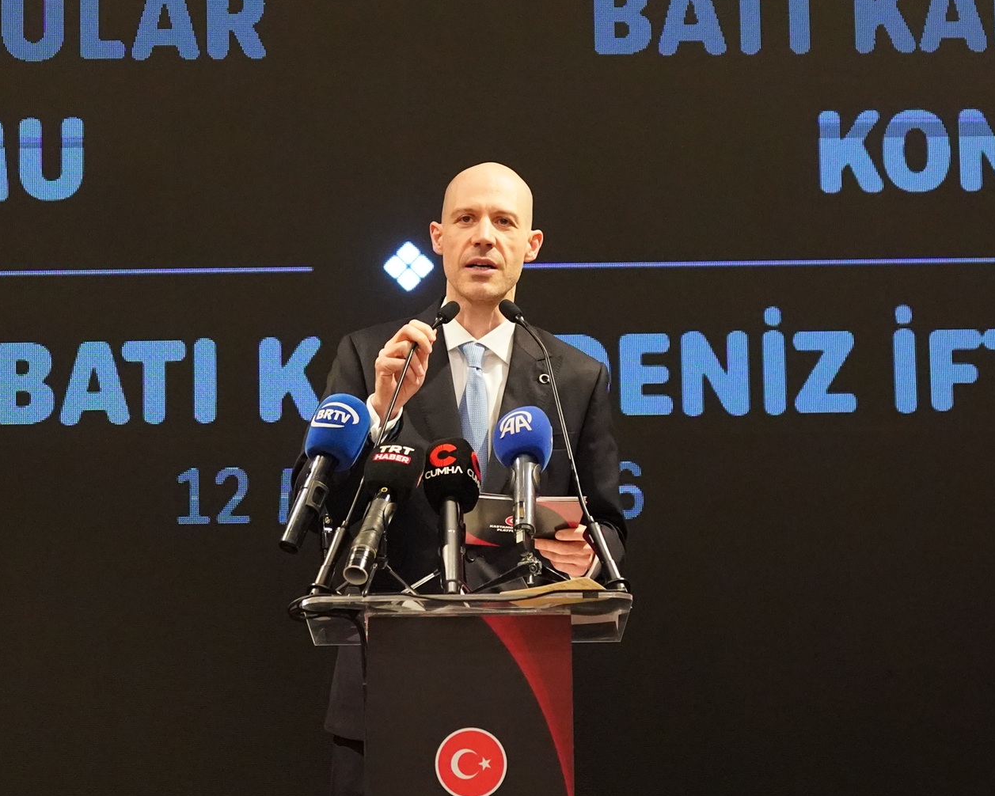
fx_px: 3040
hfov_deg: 18.6
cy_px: 241
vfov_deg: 14.9
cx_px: 476
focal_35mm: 103
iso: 8000
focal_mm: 46.1
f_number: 2.8
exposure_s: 1/200
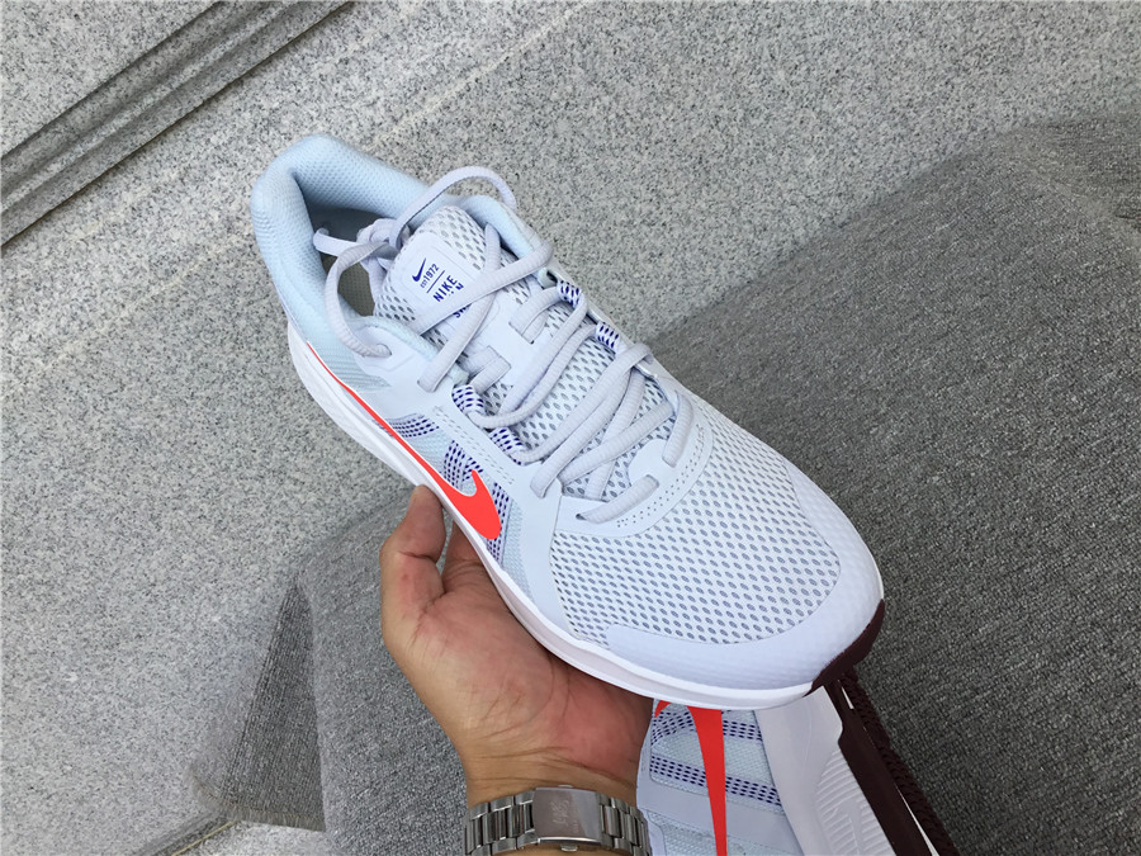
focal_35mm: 31
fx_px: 1022
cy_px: 428
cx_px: 570
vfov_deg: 45.4
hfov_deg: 58.4
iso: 25
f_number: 2.4
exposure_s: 1/314
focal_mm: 3.3
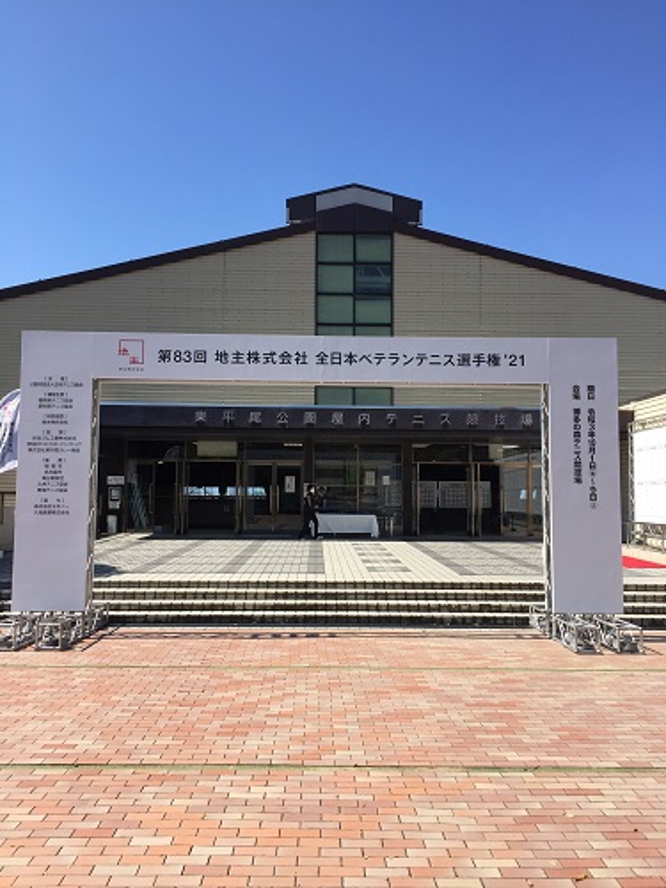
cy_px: 444
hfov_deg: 48.2
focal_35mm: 29
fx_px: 744
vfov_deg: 61.7
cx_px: 333
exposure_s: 1/1582
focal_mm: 4.15
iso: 32
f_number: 2.2
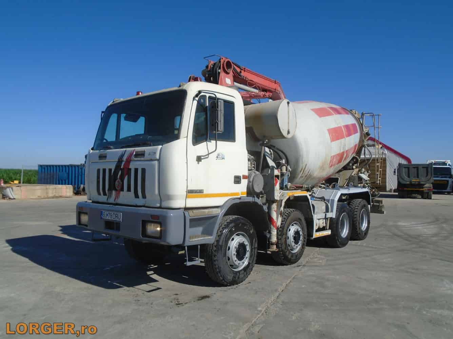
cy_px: 170
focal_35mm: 26
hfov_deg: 67.3
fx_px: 340
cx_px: 226
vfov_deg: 53.1
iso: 100
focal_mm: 4.6
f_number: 8
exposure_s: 1/320
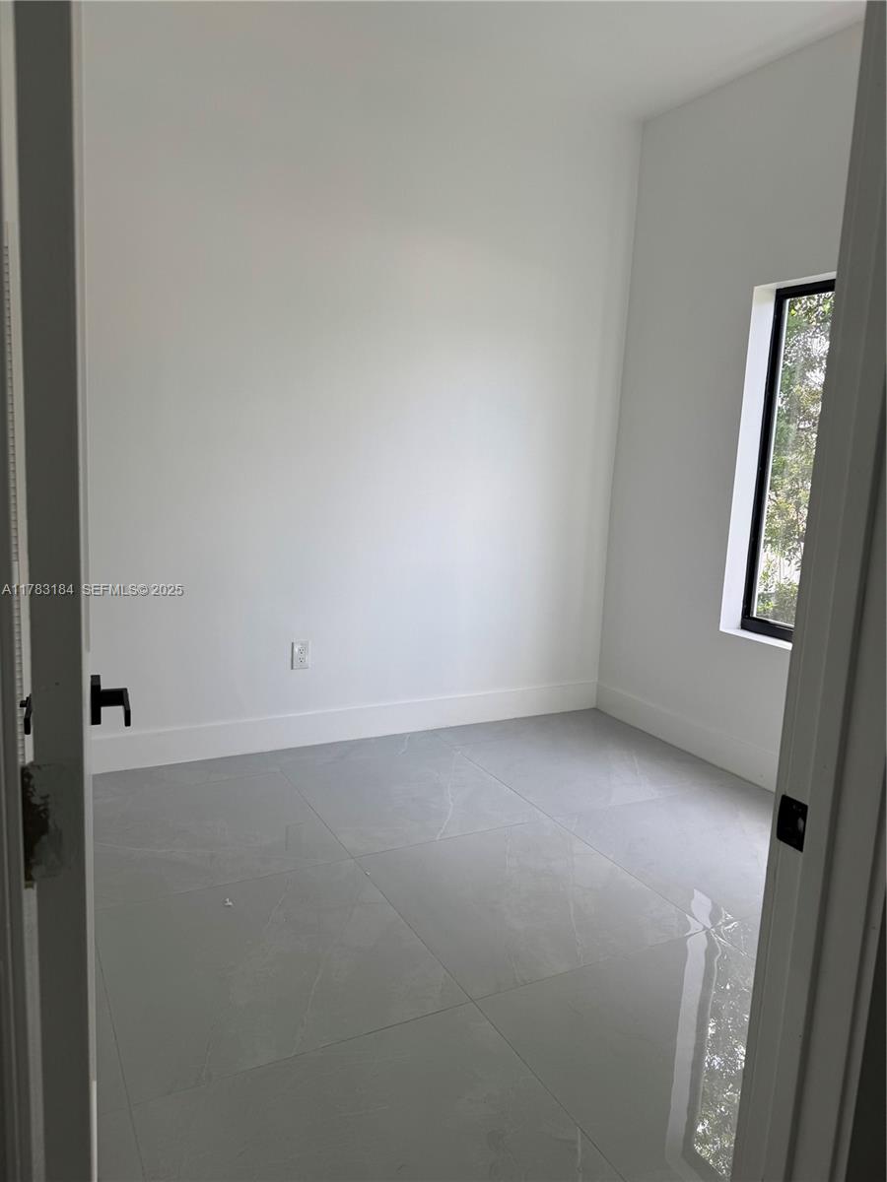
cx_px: 444
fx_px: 820
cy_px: 591
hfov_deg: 56.8
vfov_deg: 71.6
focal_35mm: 24
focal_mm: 6.76
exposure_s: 1/121
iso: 50
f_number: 1.78
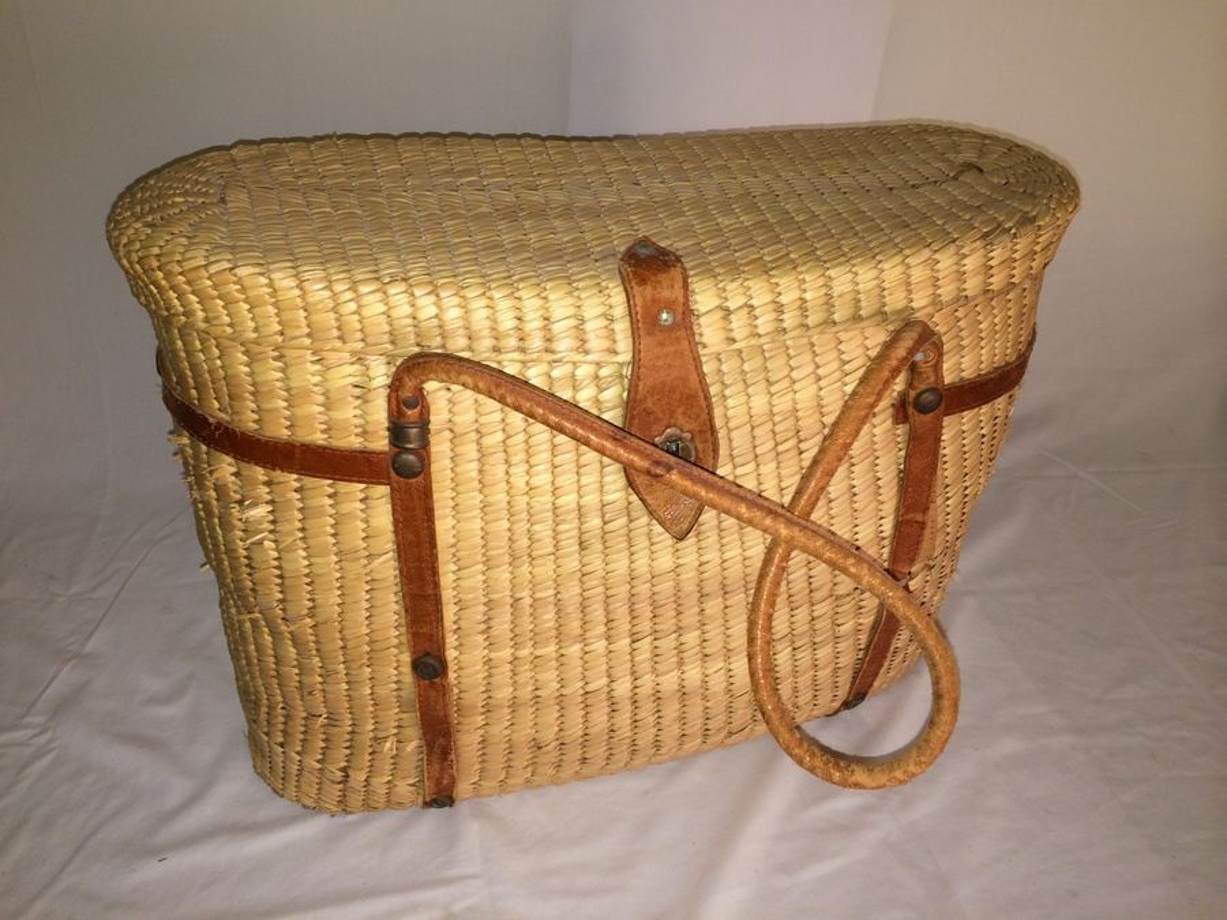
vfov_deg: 46.8
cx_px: 614
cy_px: 460
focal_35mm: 30
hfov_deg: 60.0
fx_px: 1063
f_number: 2.2
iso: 50
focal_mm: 4.12
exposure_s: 1/30
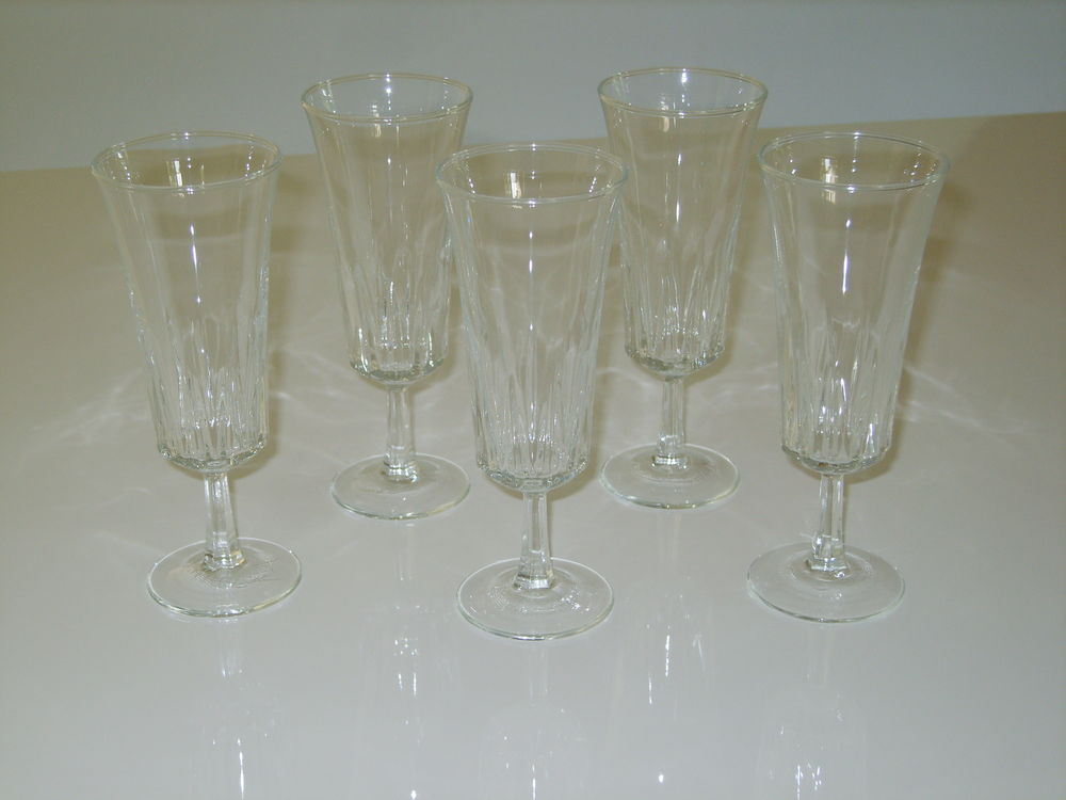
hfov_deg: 31.2
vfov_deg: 23.7
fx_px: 1909
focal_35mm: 62
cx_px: 533
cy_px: 400
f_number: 3.8
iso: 100
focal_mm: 13
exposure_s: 1/45
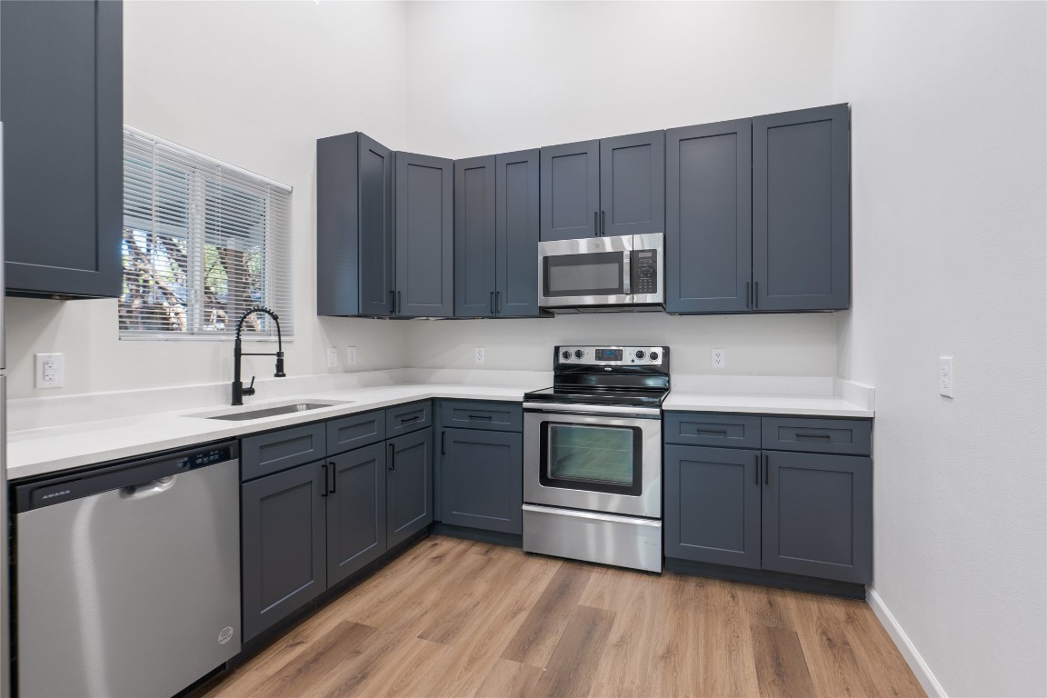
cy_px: 349
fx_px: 494
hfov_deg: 93.3
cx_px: 524
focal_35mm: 17
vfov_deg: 70.4
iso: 500
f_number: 8
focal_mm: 17
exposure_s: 1.6
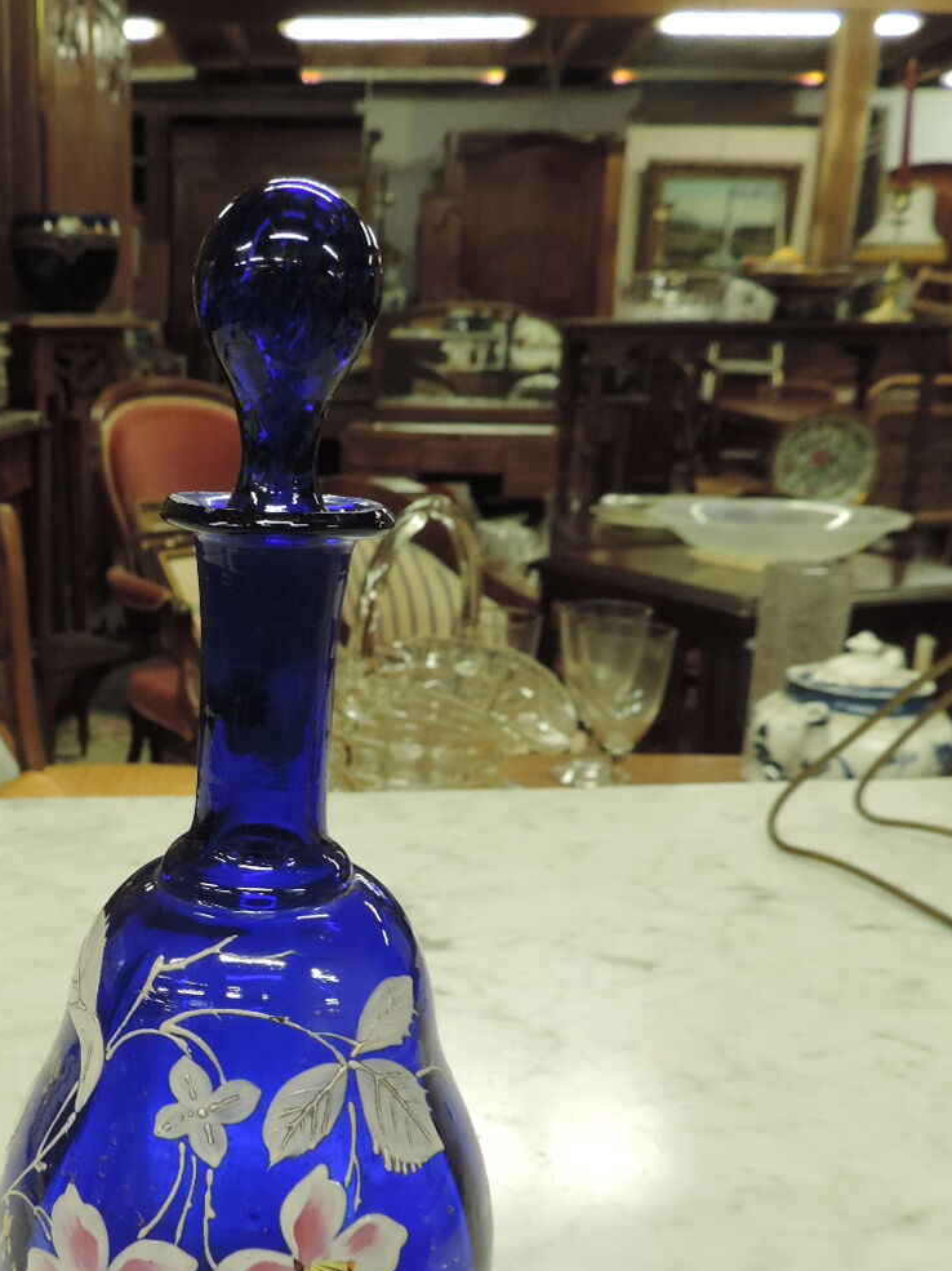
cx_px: 209
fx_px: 1431
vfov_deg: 47.2
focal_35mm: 39
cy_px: 834
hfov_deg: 35.7
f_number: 3
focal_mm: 4.3
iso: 280
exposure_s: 1/30
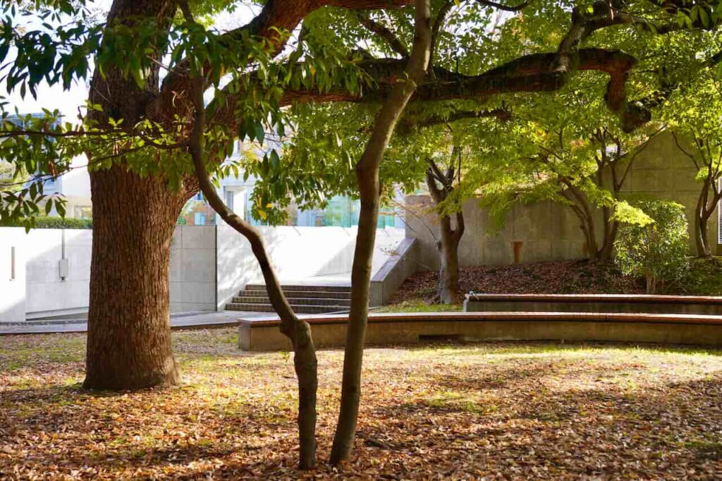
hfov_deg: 45.1
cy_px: 240
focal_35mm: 43
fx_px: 869
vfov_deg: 30.9
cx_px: 361
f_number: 3.2
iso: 100
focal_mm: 28.9
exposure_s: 1/160
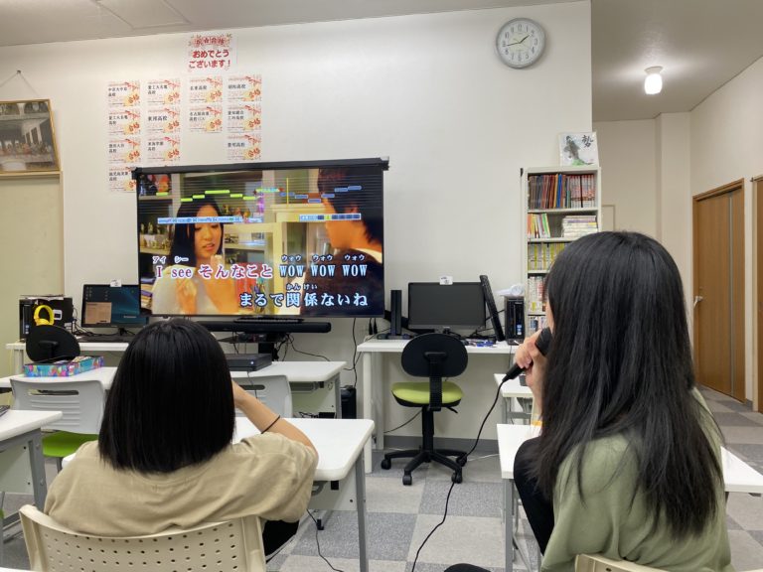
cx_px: 382
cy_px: 286
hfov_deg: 67.3
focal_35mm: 26
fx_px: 573
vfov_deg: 53.1
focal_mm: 4.25
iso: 80
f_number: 1.8
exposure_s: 1/60
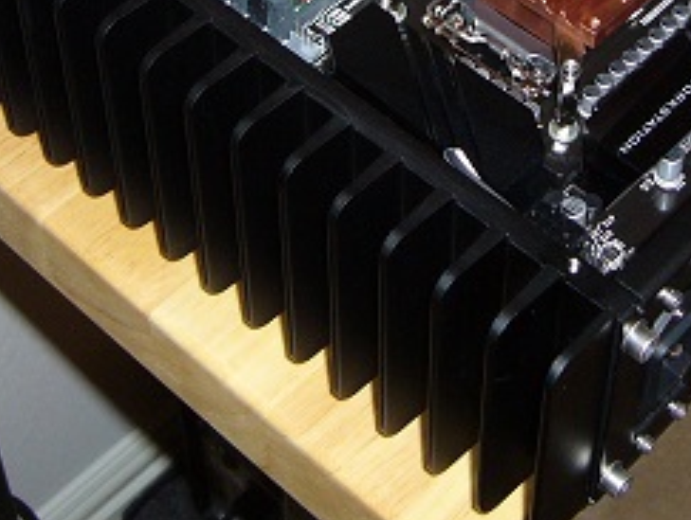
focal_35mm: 92
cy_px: -99
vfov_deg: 15.5
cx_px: 478
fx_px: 1839
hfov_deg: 21.2
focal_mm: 5.8
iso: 100
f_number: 2.8
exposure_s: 1/30
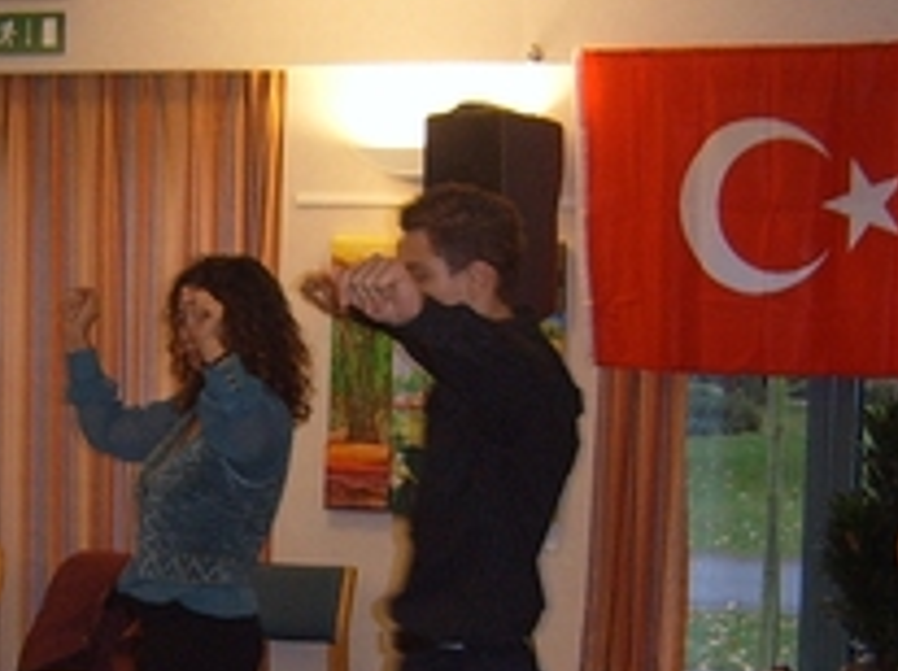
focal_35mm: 102
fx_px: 2643
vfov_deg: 14.4
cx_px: 148
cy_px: 466
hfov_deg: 19.0
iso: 69
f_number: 2.8
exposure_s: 1/30
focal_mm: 5.8
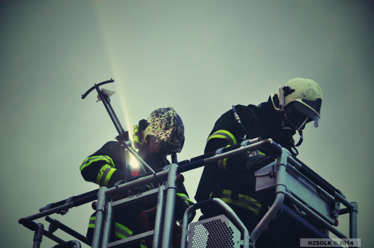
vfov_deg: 12.1
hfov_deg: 18.2
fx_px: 1167
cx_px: 187
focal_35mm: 112
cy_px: 124
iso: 1250
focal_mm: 75
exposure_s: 1/30
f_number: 5
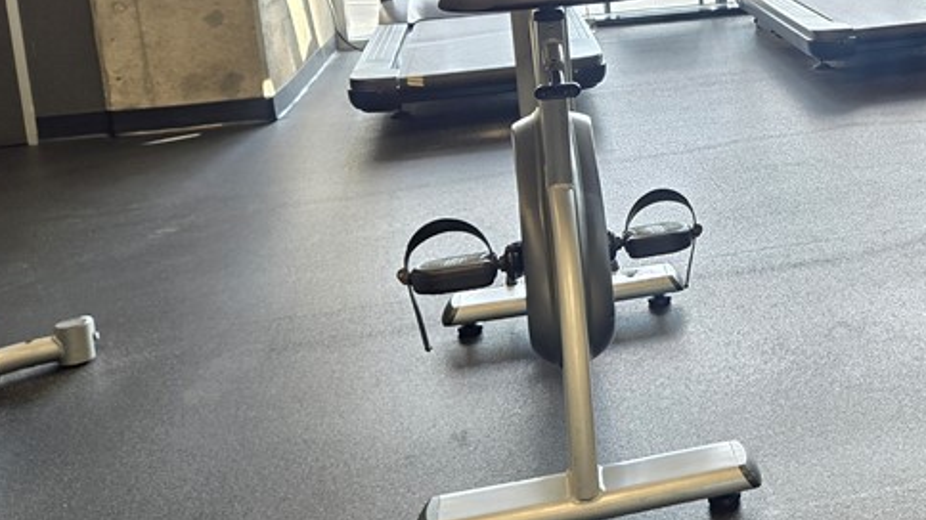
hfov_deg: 35.9
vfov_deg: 22.0
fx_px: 1301
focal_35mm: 53
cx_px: 895
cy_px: 38
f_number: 1.8
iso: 64
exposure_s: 1/50
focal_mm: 5.4
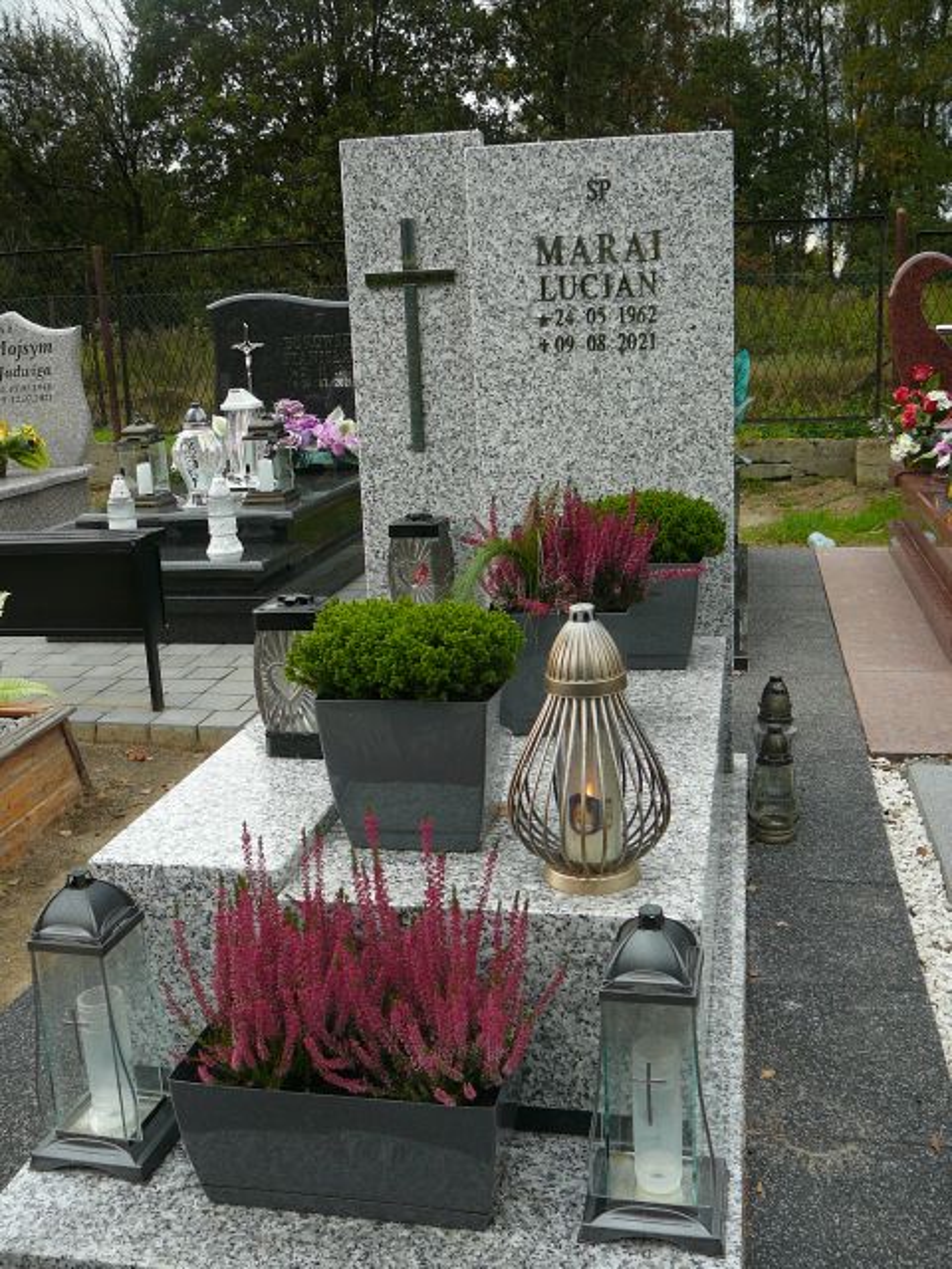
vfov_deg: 52.6
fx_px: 1283
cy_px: 634
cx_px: 476
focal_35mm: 35
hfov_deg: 40.7
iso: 80
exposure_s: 1/160
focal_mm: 5.2
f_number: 2.8
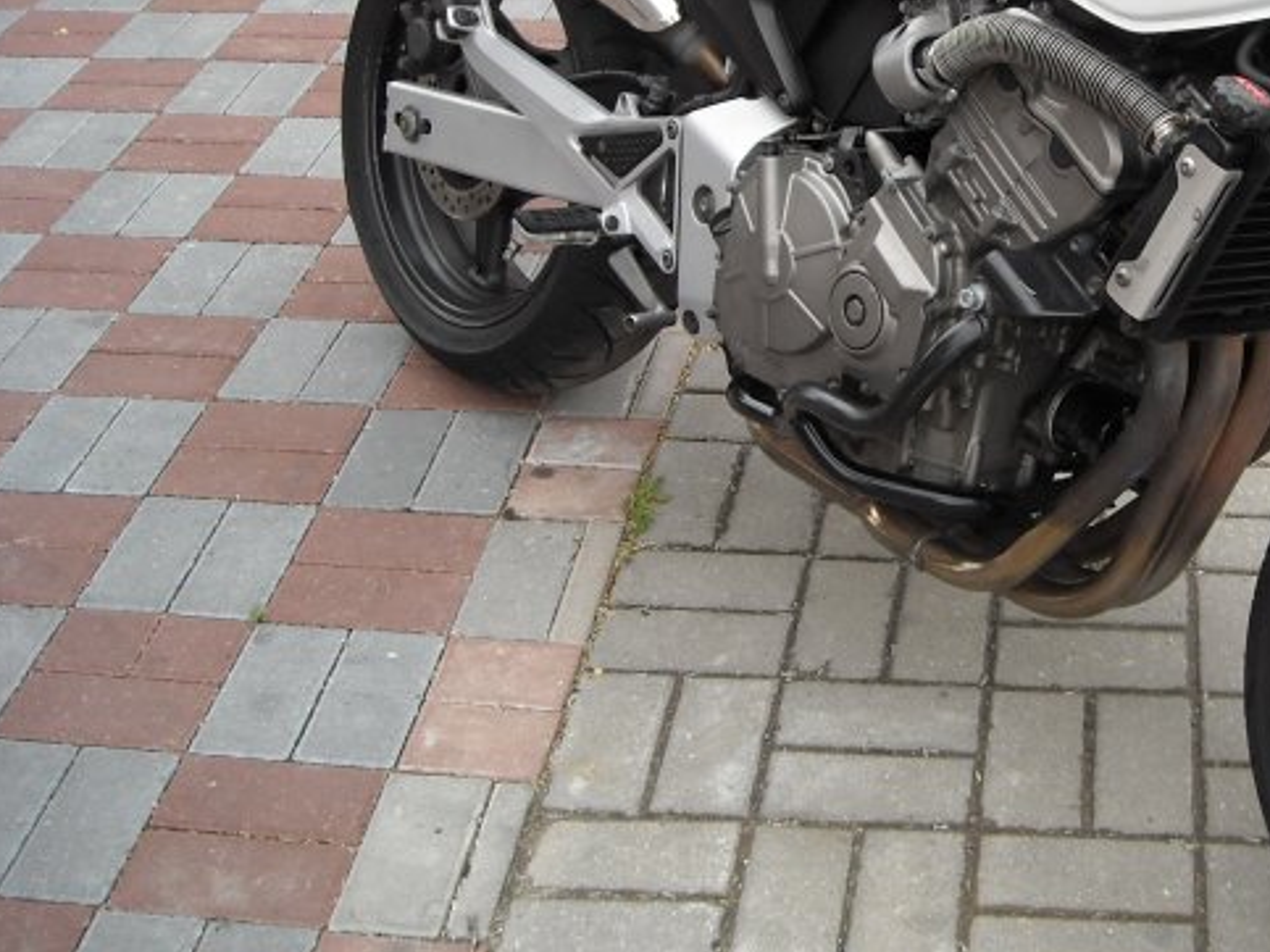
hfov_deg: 32.2
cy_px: 274
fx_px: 2127
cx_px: 1036
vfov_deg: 25.0
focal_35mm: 58
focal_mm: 5.7
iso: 64
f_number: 2.8
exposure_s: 1/176
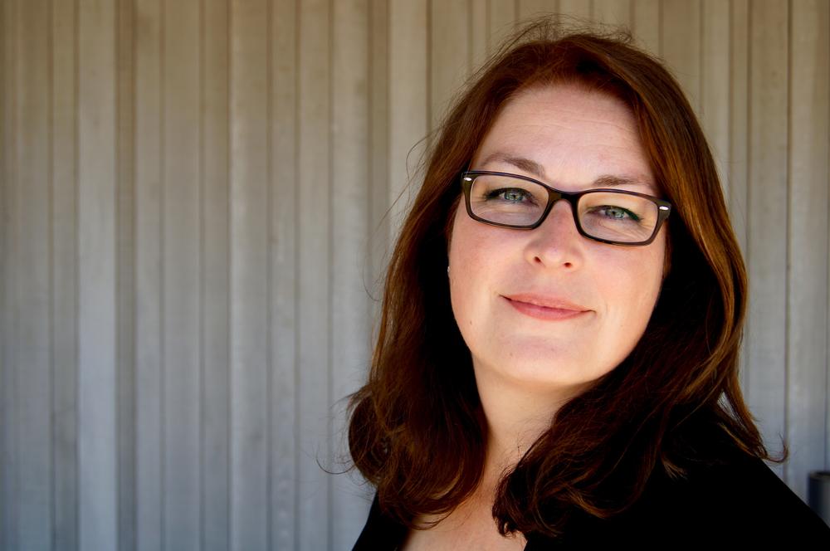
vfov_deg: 25.7
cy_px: 276
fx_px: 1209
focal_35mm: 52
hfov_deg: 37.9
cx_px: 415
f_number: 5.6
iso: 100
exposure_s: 1/100
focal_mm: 35
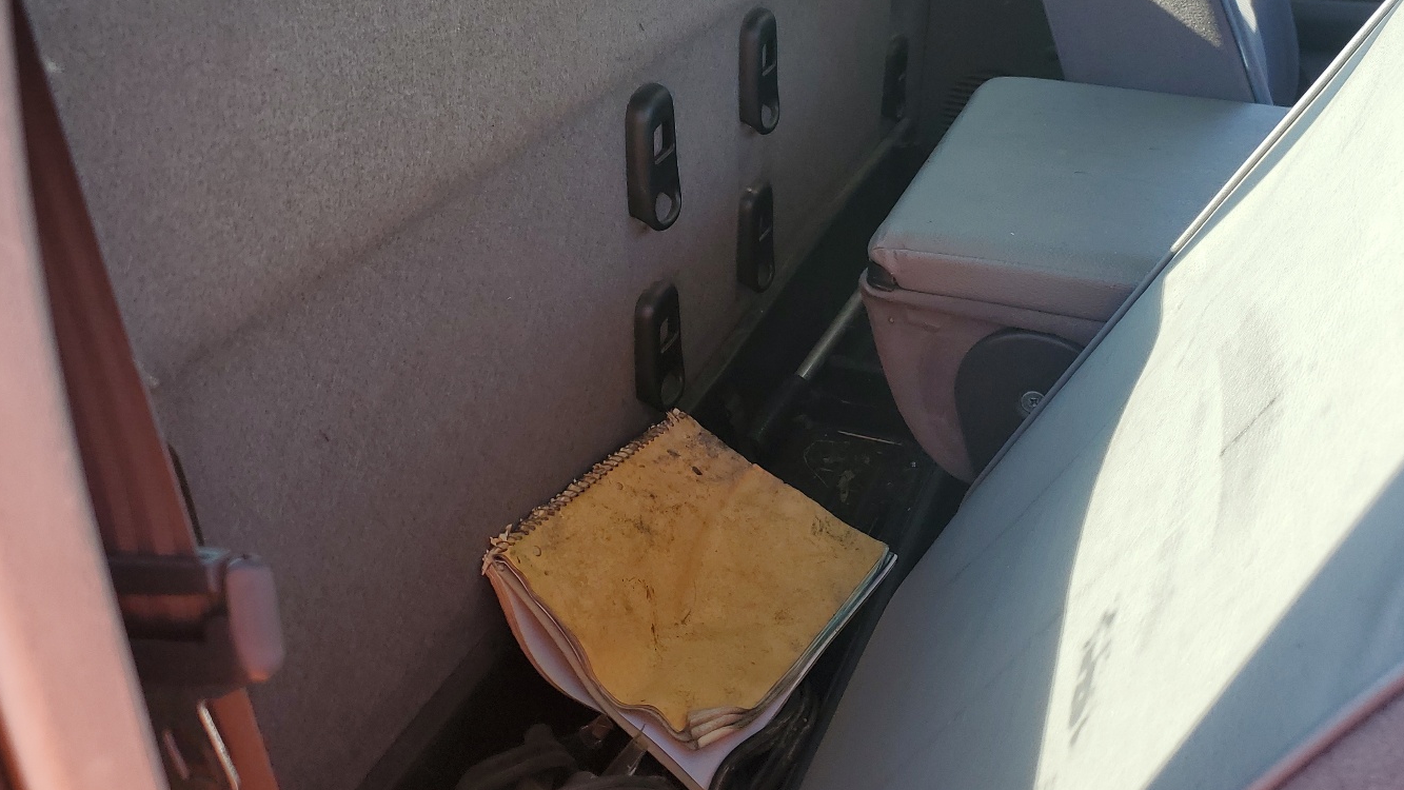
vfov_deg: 34.6
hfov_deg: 58.0
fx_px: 1266
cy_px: 336
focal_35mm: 34
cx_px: 685
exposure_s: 1/417
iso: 50
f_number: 1.5
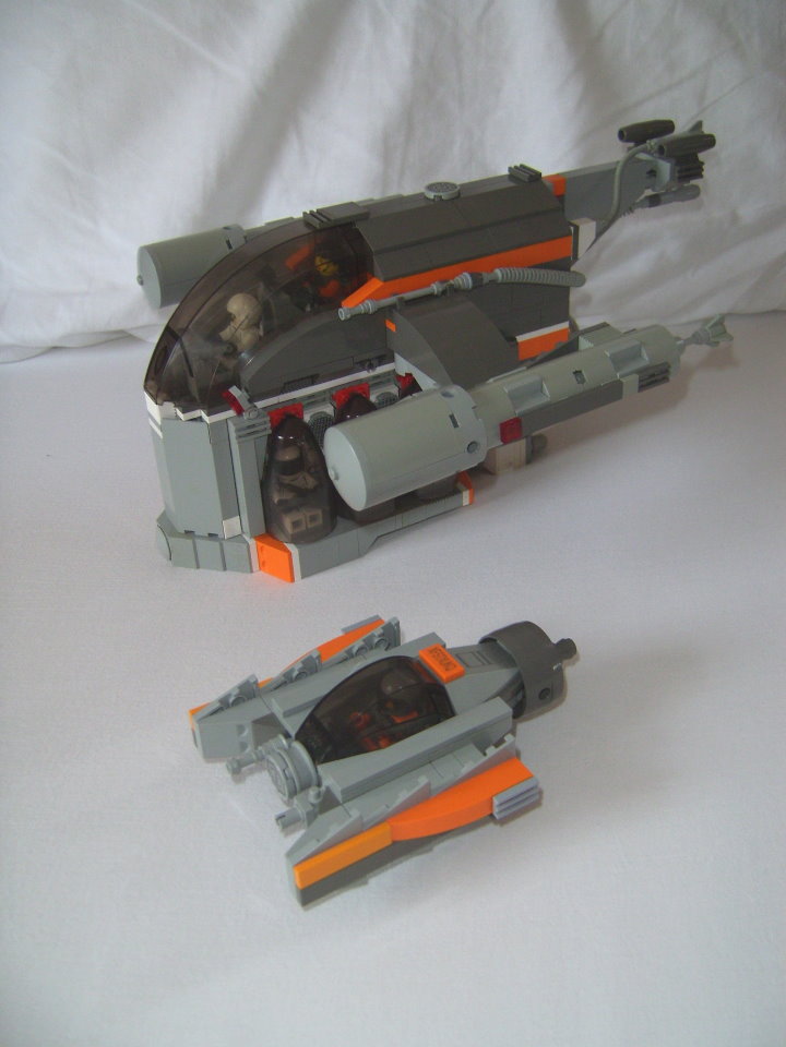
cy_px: 524
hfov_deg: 37.7
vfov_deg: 49.0
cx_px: 393
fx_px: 1150
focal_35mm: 38
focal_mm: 7.8
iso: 100
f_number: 2.8
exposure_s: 1/30
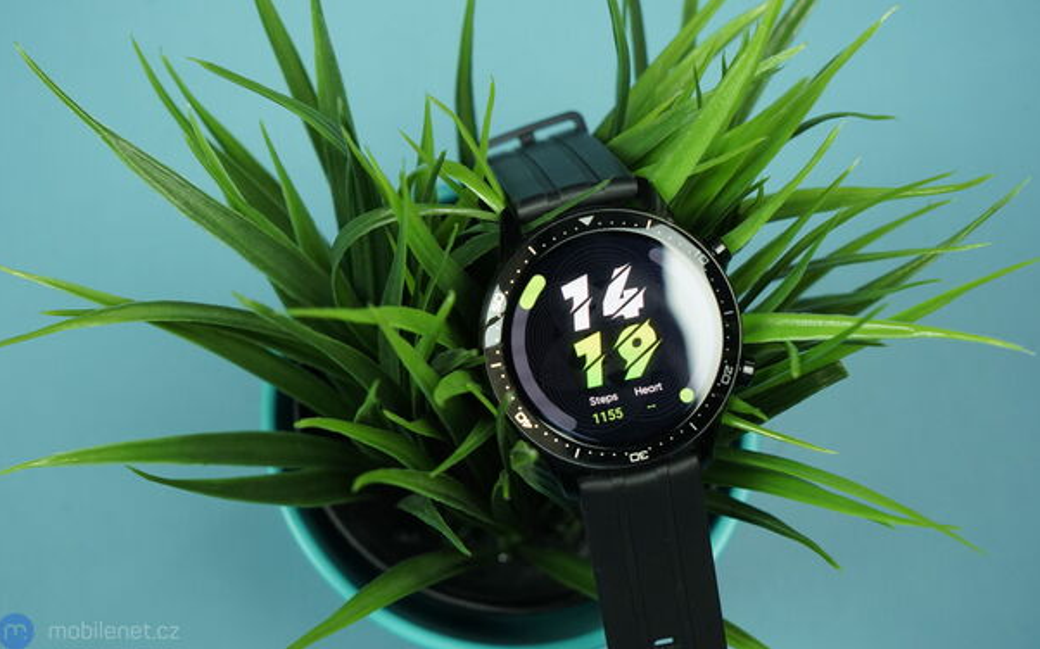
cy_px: 312
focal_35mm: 53
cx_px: 513
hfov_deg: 38.2
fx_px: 1502
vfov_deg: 24.4
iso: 3200
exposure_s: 1/200
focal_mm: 51
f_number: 8
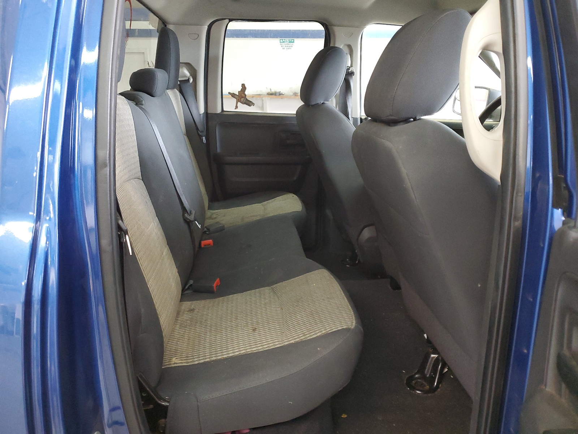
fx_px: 434
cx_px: 289
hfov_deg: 67.3
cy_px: 217
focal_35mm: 26
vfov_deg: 53.1
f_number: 1.5
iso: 282
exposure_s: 1/30
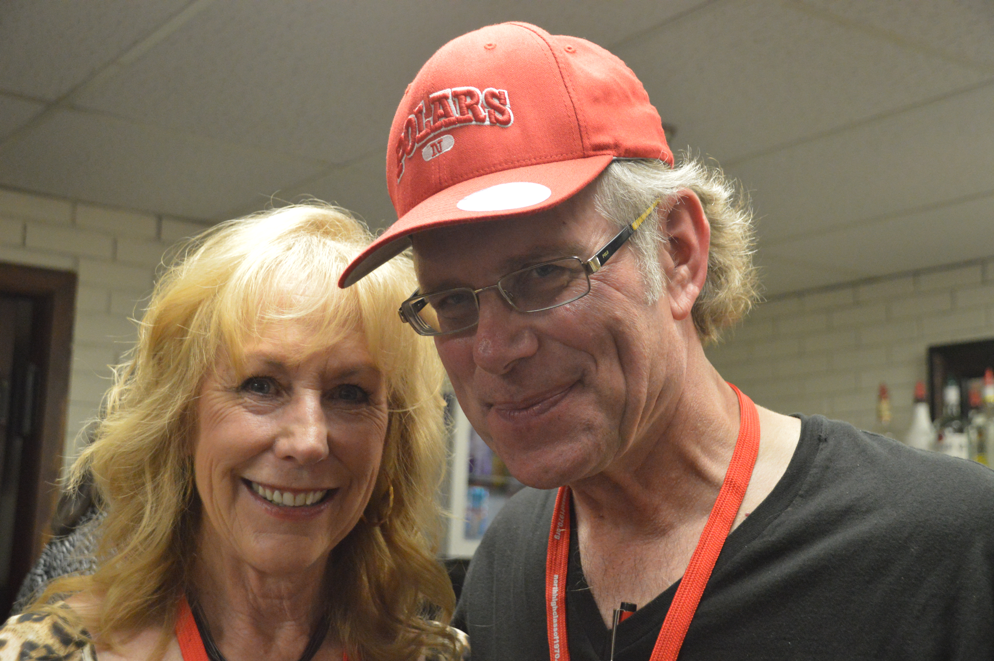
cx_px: 497
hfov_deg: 41.1
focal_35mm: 48
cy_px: 330
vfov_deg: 28.0
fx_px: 1324
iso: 3200
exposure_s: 1/50
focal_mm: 32
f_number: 4.2
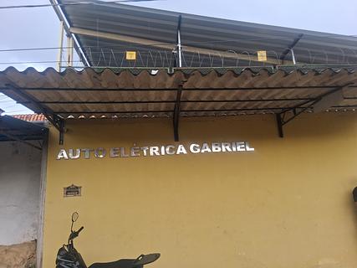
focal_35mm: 26
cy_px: 134
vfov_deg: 53.0
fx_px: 268
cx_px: 178
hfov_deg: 67.3
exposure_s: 1/120
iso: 25
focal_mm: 3.98
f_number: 1.8
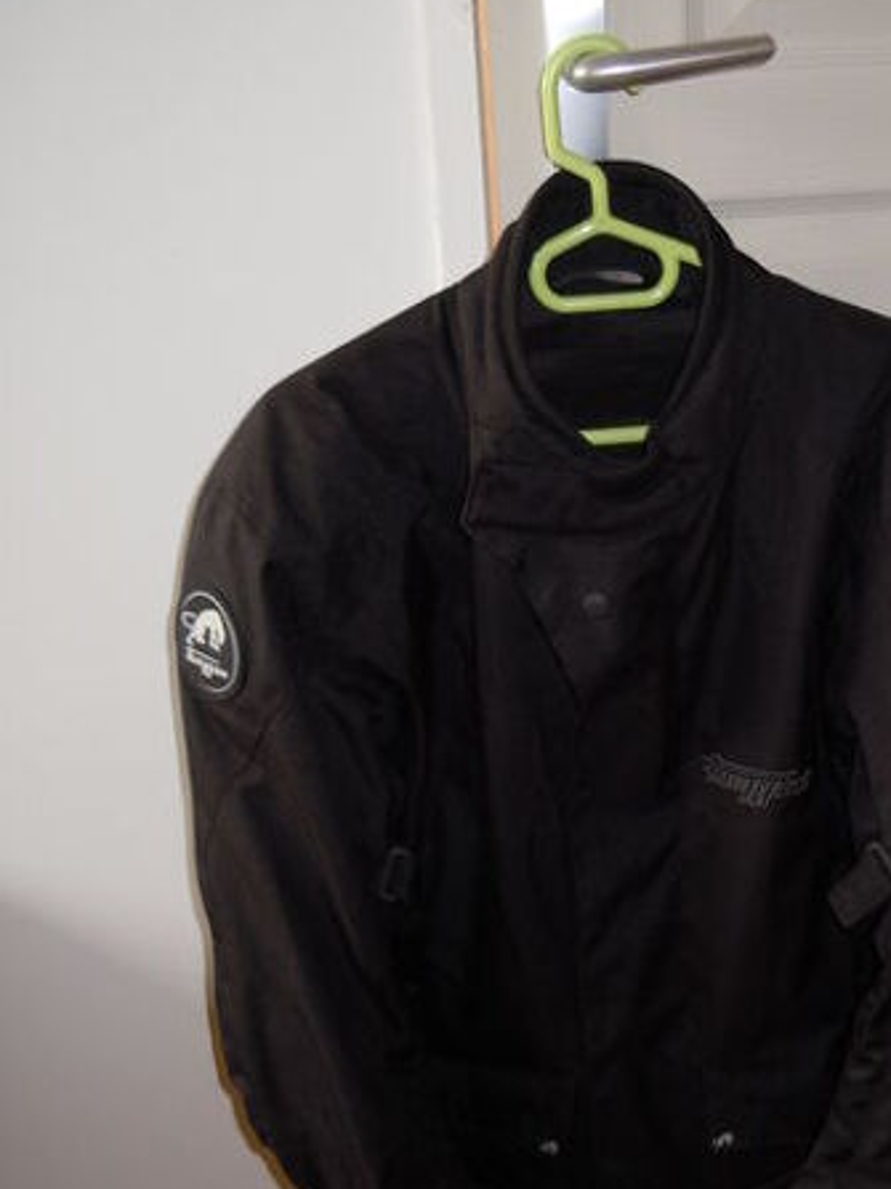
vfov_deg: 43.8
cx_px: 596
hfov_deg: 33.3
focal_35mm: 43
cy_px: 646
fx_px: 1476
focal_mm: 5.4
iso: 200
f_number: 3.5
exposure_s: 1/30
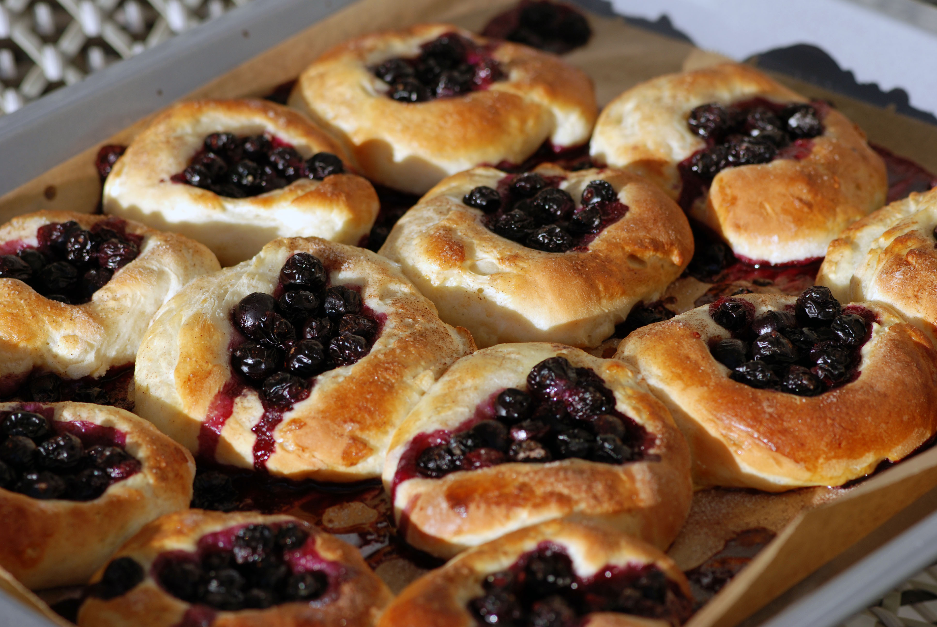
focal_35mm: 158
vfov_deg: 8.7
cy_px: 314
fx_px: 4104
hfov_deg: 13.0
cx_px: 468
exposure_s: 1/500
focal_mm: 105
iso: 140
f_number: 5.6
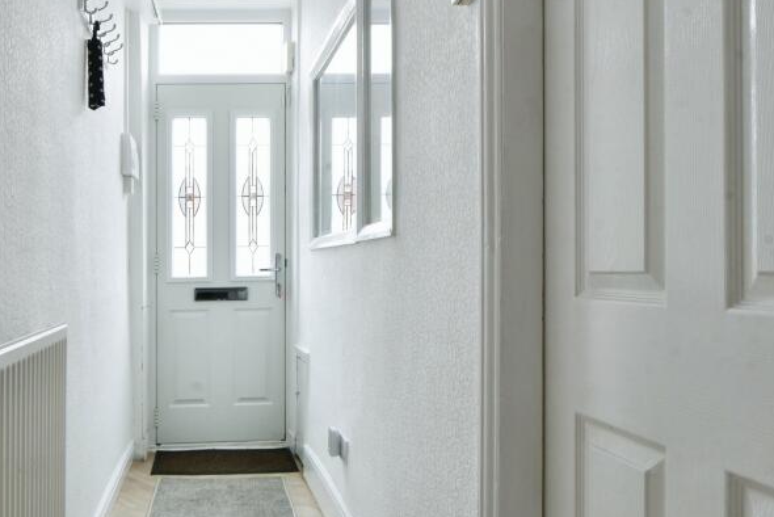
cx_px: 216
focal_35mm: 33
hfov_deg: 55.1
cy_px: 287
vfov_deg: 40.0
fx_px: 710
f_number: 11
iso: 800
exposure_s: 1/13
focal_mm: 19
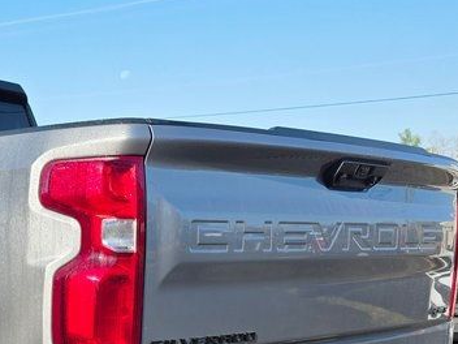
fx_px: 886
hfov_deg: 27.0
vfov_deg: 21.2
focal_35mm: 67
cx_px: -23
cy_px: 347
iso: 80
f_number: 1.7
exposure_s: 1/2723
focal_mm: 6.3
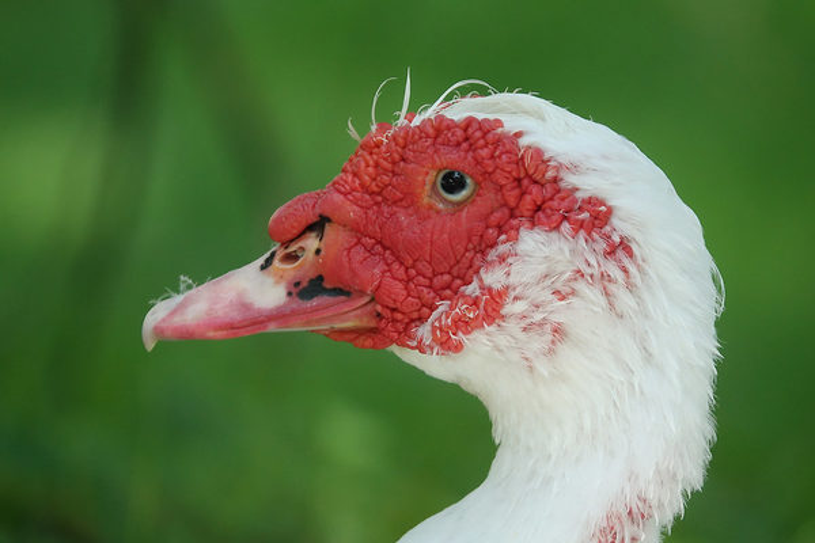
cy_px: 272
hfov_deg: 3.4
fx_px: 13582
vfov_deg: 2.3
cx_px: 408
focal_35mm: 600
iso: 1000
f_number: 4
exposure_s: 1/640
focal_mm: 220
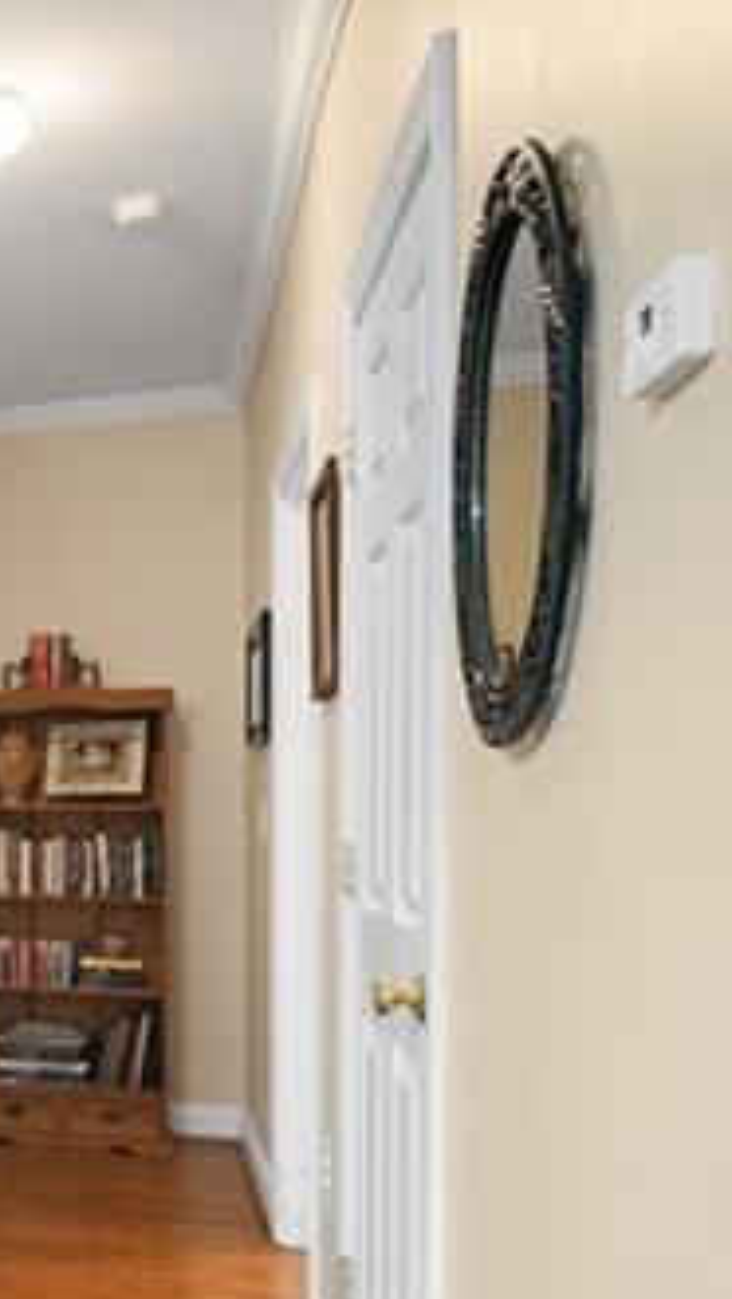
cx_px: -457
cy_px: 899
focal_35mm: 39
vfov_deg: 50.3
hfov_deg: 22.7
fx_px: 1344
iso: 250
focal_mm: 12
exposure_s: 2
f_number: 9
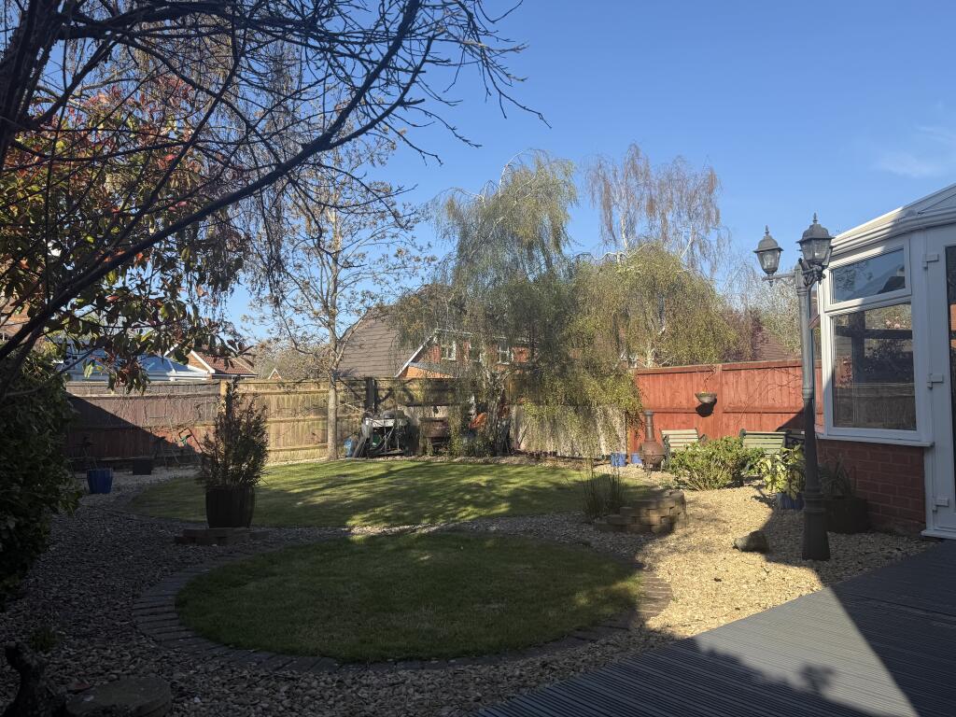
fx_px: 663
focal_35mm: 24
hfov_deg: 71.6
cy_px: 358
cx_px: 478
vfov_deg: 56.8
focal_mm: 6.76
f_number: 1.78
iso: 80
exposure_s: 1/3021
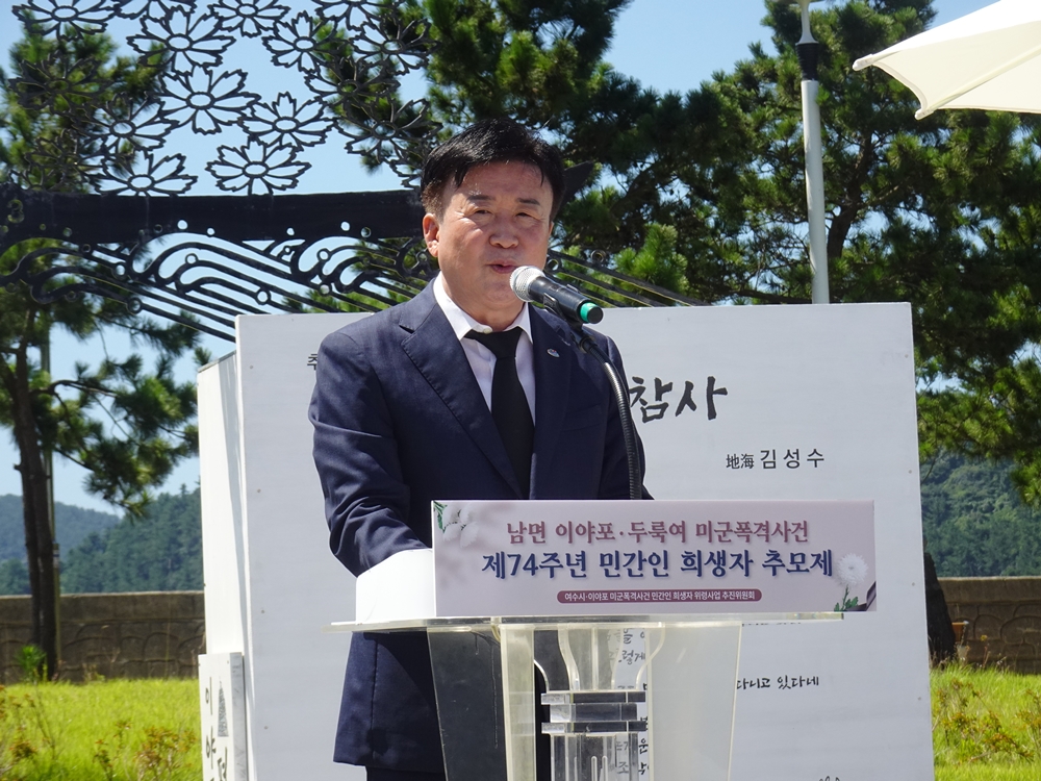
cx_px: 520
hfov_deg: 13.5
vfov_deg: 10.2
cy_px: 390
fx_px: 4391
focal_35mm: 146
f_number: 5.6
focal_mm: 23.22
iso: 80
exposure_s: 1/320
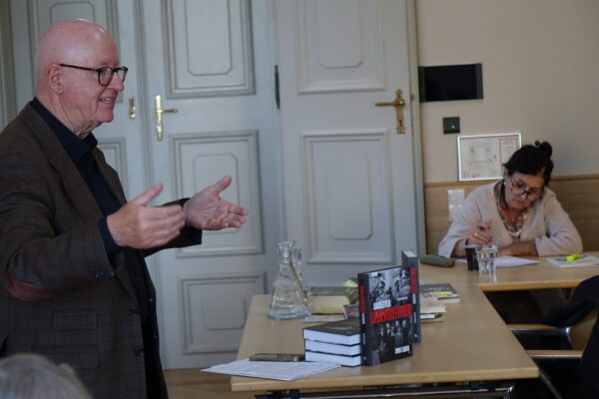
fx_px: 1630
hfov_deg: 20.8
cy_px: 200
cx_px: 300
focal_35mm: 98
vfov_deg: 14.0
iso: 800
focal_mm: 36
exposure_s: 1/60
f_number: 2.8
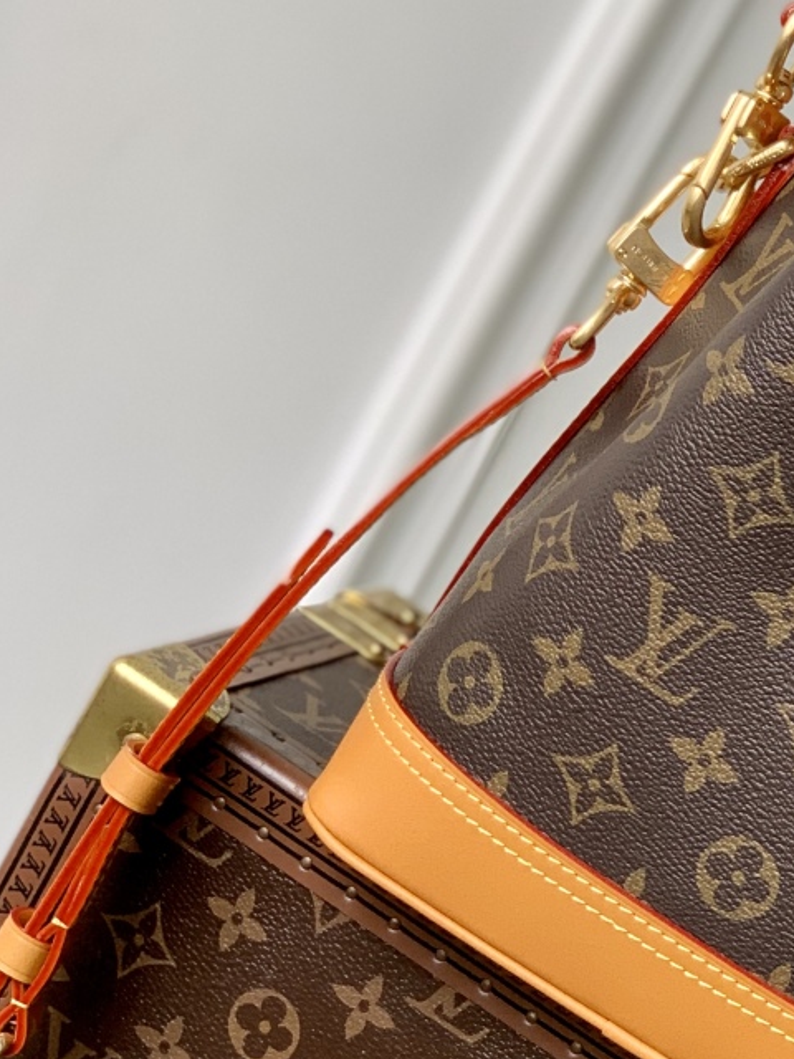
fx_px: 3578
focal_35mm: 117
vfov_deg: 16.8
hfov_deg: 12.5
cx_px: 863
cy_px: 566
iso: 80
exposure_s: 1/122
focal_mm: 6
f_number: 2.4
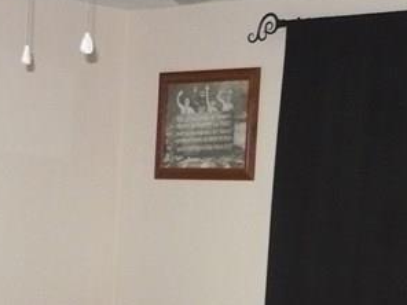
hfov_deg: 16.2
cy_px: 408
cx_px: 91
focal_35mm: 121
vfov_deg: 11.9
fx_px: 1423
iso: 320
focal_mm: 5.8
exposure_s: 1/30
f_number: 2.8
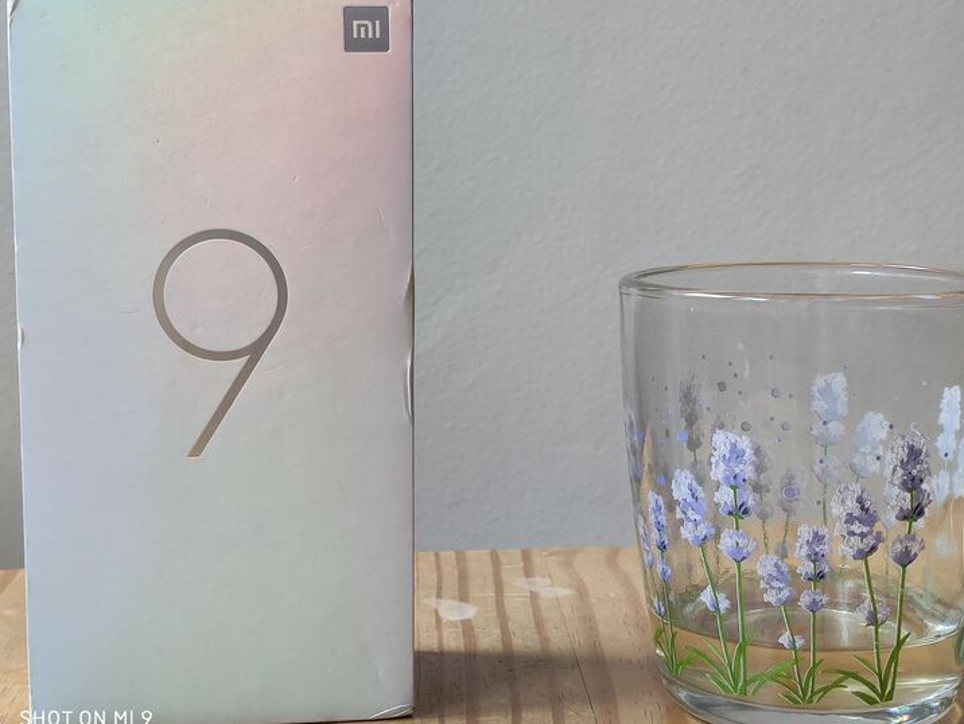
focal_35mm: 31
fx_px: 864
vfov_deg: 45.5
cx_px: 455
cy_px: 359
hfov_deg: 58.3
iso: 899
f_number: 1.75
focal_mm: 4.75
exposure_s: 1/100
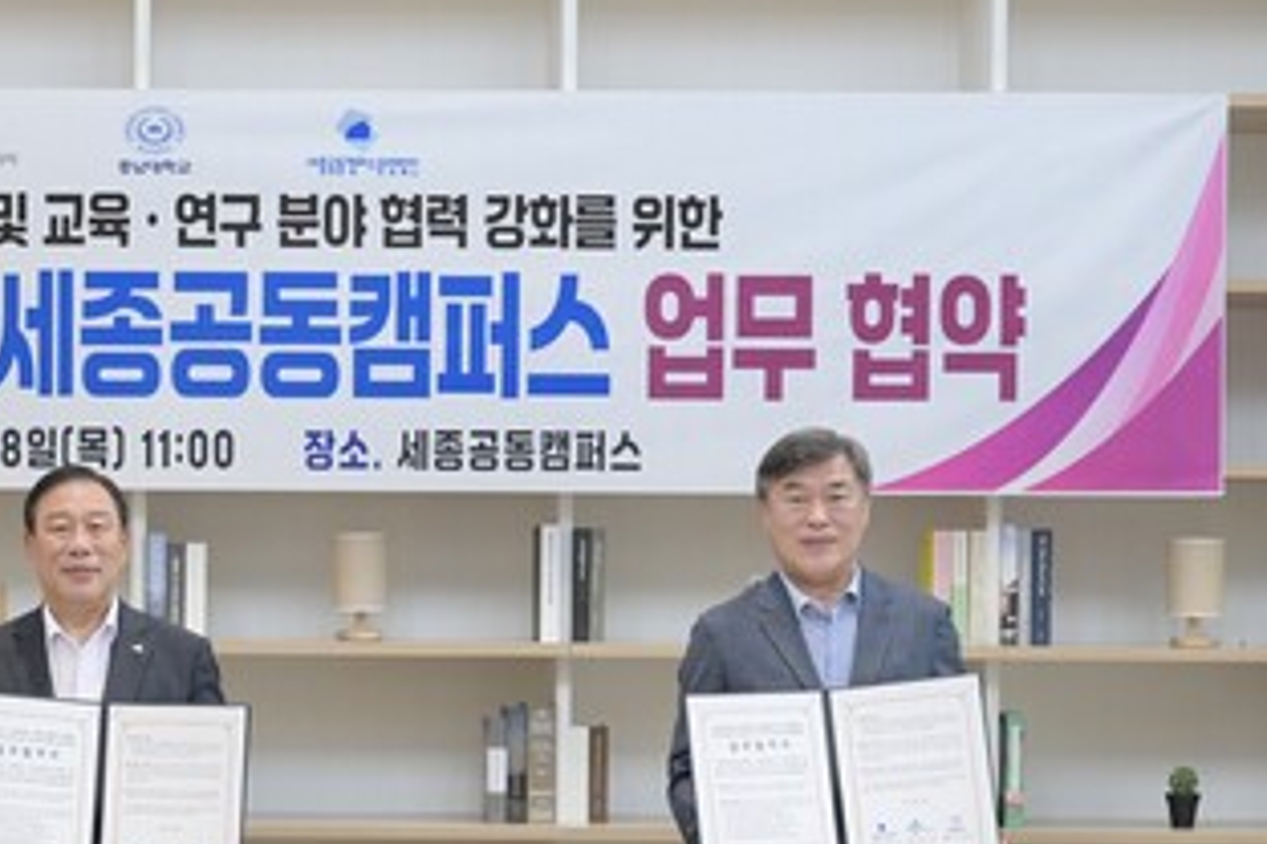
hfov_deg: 20.0
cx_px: 106
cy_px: 734
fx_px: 3519
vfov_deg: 13.6
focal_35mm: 100
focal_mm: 52
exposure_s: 1/250
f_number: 5
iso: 2000
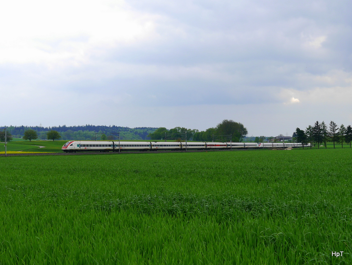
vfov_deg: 41.9
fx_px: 346
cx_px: 176
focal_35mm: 34
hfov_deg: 53.9
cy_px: 132
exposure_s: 1/250
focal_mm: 17
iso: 160
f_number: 6.3
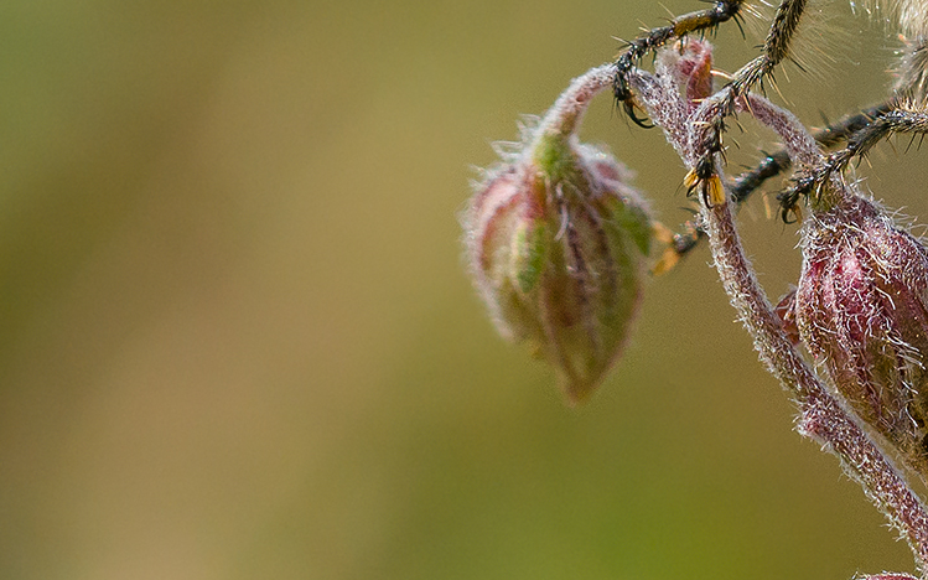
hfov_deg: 5.1
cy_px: 97
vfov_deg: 3.2
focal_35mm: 408
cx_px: 803
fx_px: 10318
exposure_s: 1/1250
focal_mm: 200
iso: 640
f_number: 8
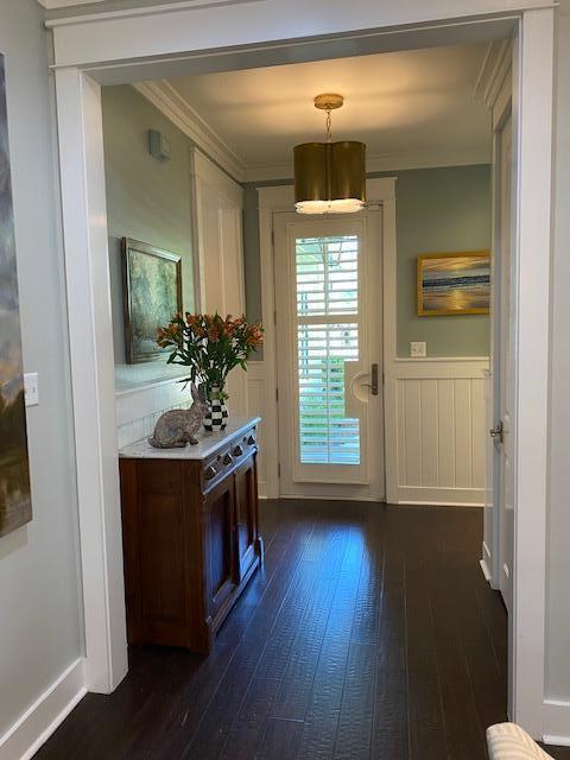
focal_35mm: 26
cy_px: 380
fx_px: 571
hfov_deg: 53.1
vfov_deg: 67.3
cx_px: 285
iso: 160
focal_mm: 4.25
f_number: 1.8
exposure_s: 1/60
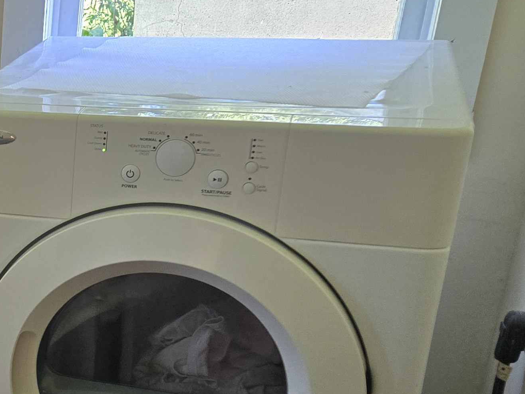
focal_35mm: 70
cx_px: -202
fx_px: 1062
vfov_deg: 20.7
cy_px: 333
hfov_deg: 23.6
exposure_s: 1/180
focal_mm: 5.4
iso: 160
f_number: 1.8
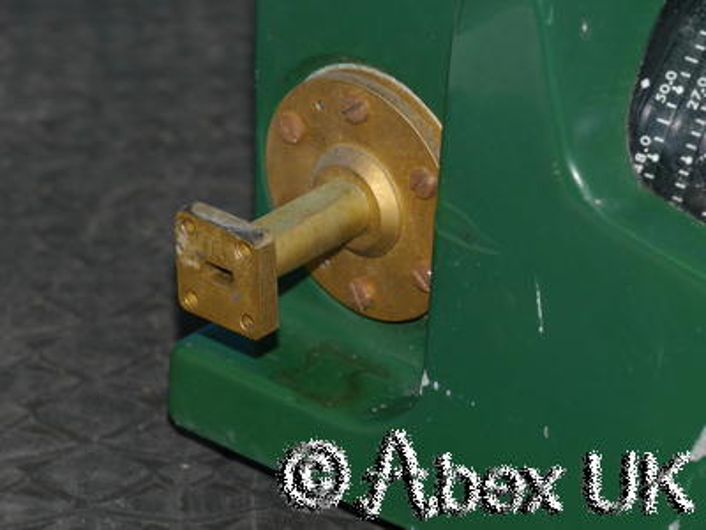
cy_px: 265
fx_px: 5711
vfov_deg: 5.3
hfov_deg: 7.1
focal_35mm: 280
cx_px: 353
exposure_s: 1/60
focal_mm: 140
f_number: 11
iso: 400
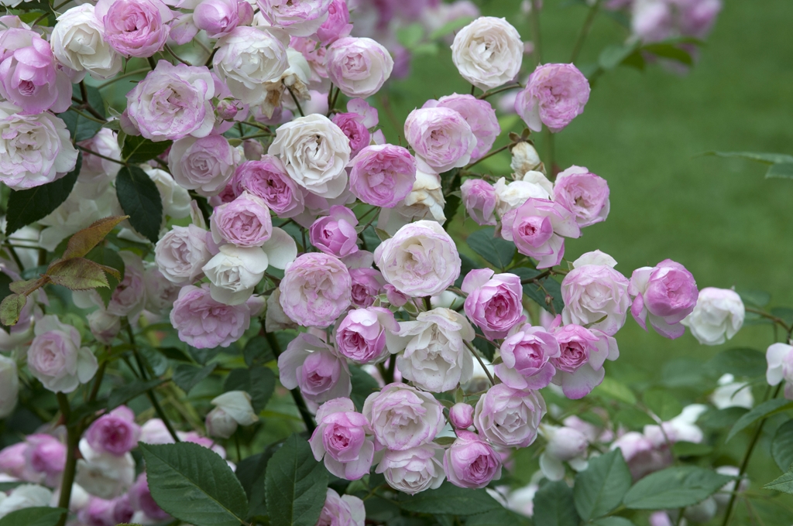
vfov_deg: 8.7
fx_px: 3465
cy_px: 263
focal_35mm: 158
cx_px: 396
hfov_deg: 13.1
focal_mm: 105
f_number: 10
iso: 200
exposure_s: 1/125
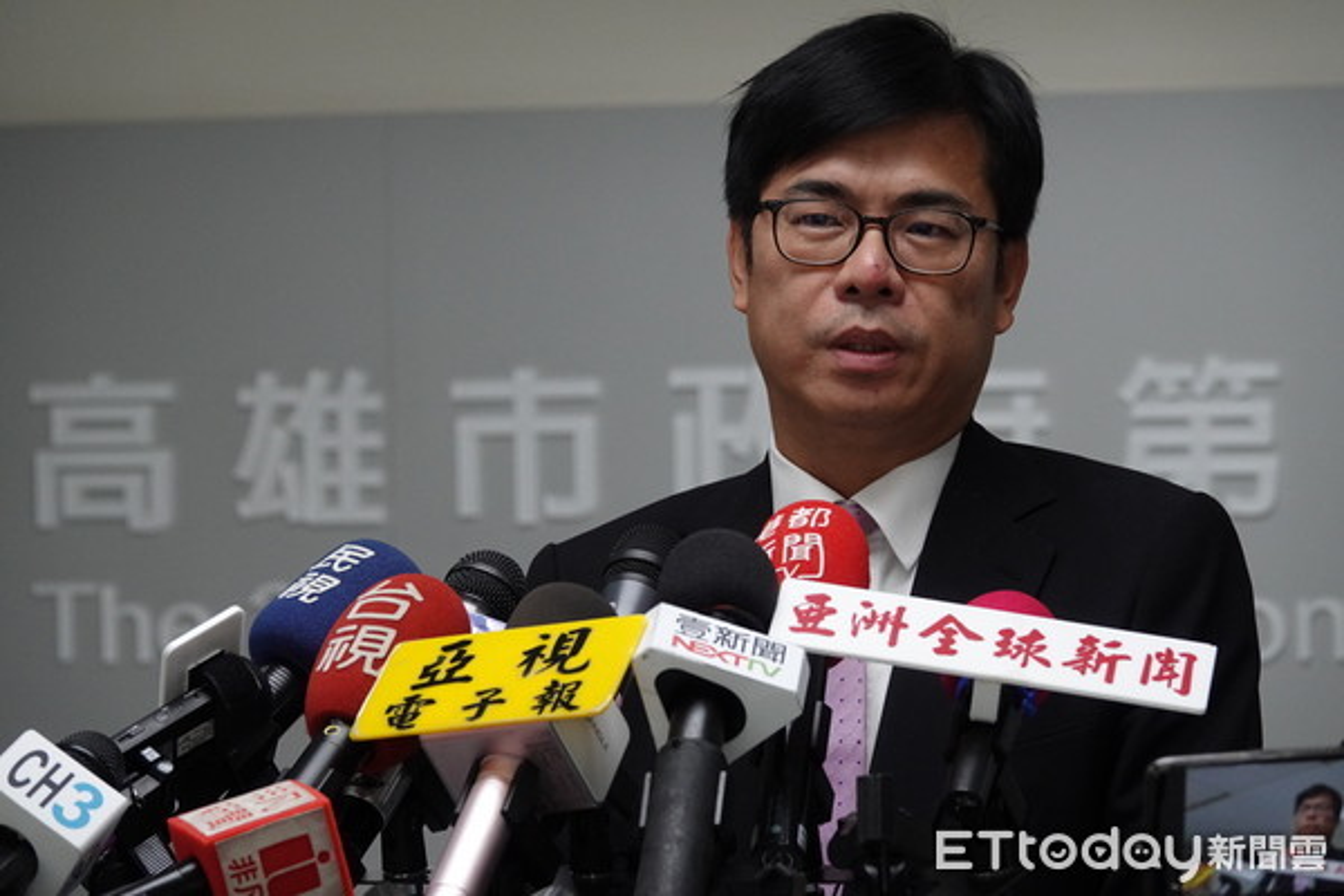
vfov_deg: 7.5
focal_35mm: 184
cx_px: 672
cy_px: 448
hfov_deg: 11.2
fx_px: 6869
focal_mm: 67.46
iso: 1250
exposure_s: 1/200
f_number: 4
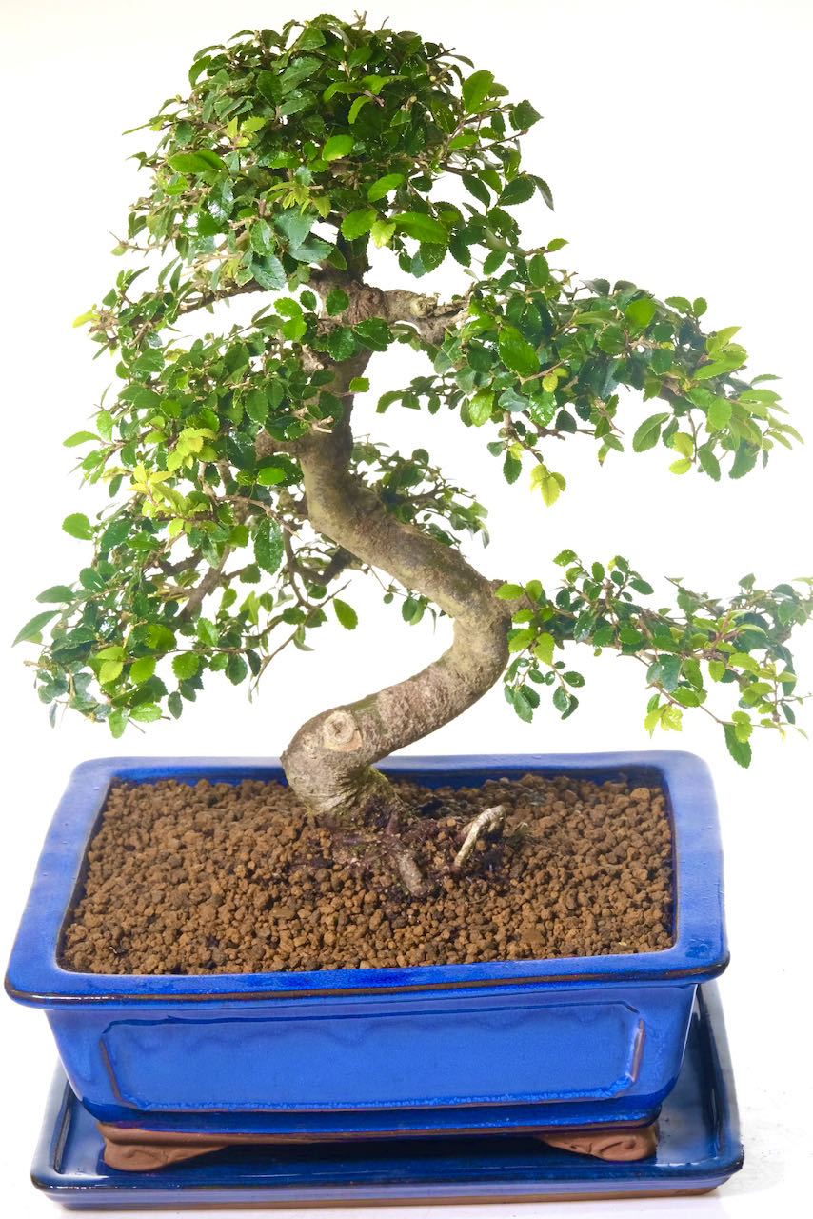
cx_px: 406
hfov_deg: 15.0
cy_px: 610
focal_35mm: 91
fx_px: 3081
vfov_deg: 22.4
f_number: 13
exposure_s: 1/15
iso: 2000
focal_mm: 60.7
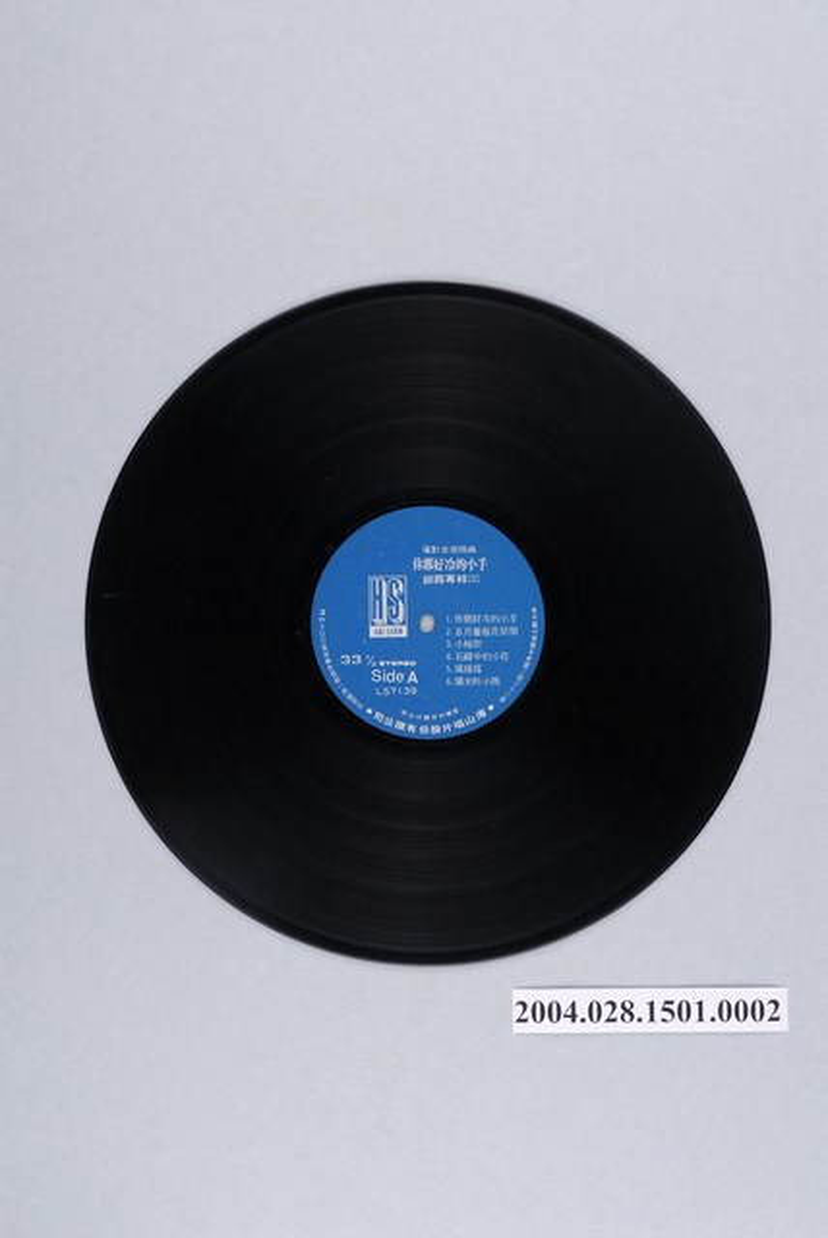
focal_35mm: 60
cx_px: 414
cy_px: 619
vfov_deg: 33.4
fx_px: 2065
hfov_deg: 22.7
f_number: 10
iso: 125
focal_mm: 40
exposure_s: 1/125
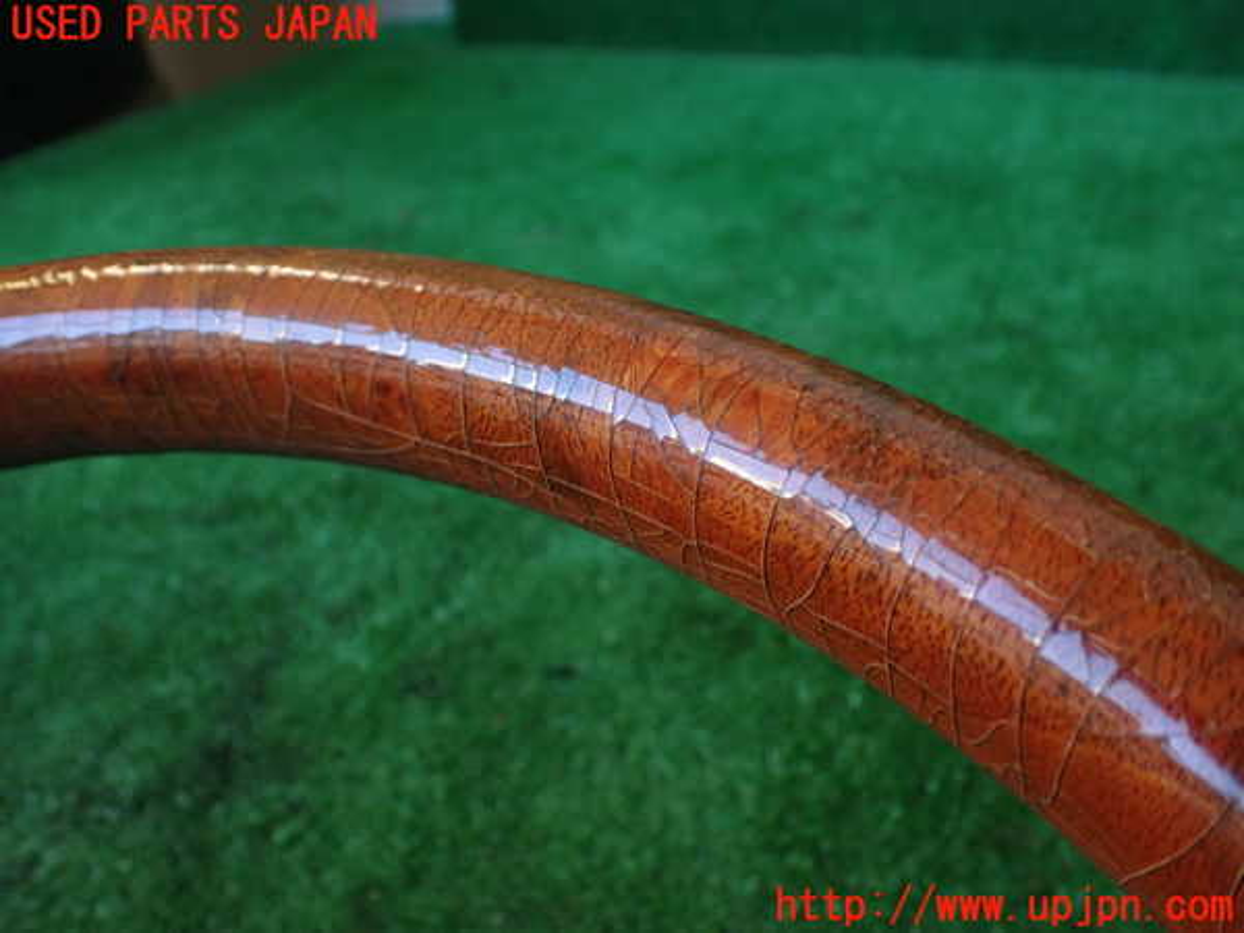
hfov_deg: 60.0
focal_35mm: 30
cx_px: 622
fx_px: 1078
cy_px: 466
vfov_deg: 46.8
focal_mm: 5.4
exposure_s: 1/125
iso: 200
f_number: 2.3
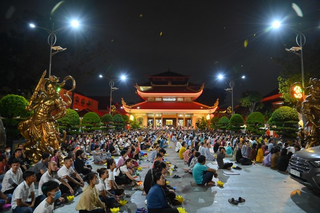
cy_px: 106
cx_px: 160
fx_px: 213
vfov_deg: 53.1
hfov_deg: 73.8
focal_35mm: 24
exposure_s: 1/60
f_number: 5
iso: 2500
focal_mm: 24
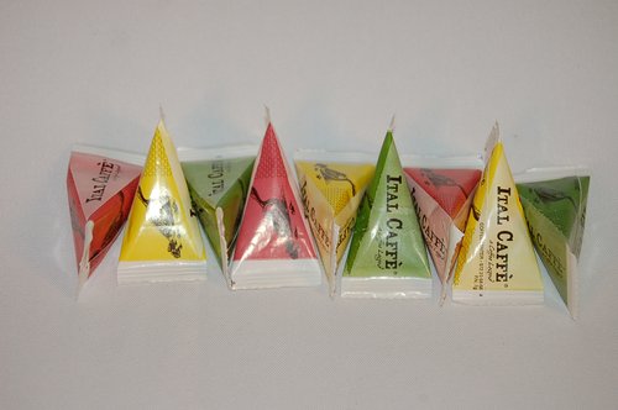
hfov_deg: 24.6
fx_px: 1414
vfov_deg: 16.5
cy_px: 205
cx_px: 309
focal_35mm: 82
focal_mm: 55
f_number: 5.6
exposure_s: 1/60
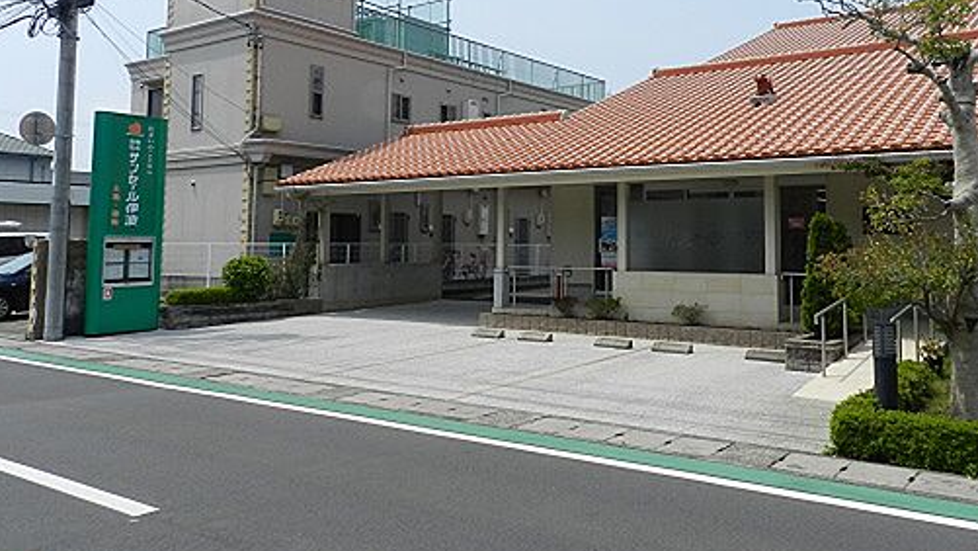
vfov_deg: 36.2
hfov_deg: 60.5
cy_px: 174
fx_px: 830
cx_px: 586
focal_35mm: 32
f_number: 4.5
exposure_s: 1/1000
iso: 160
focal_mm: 4
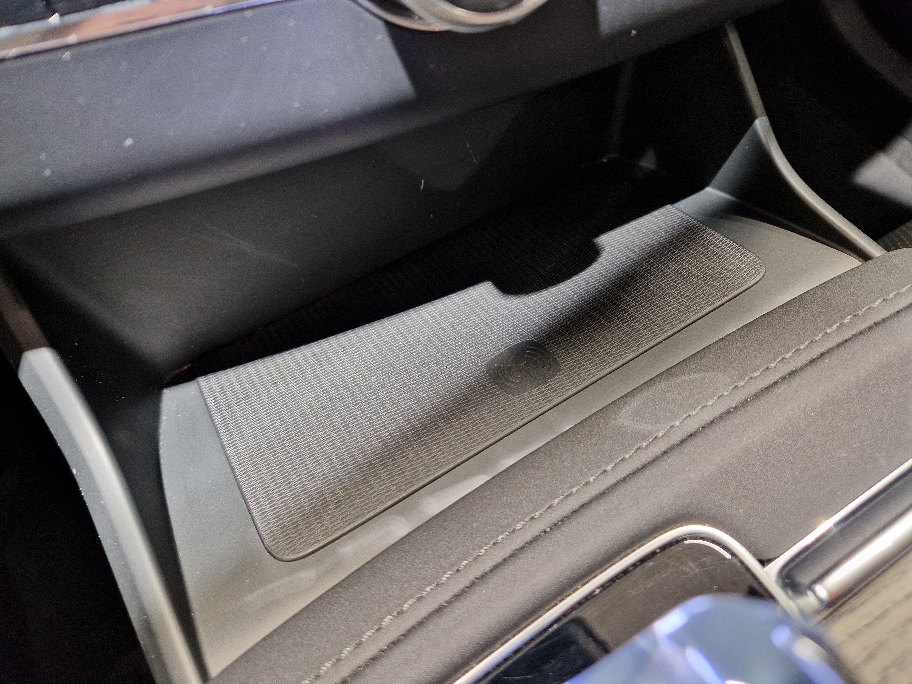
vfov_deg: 58.9
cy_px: 342
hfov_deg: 73.9
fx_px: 606
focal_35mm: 23
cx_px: 456
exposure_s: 1/33
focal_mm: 5.4
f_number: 1.8
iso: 320
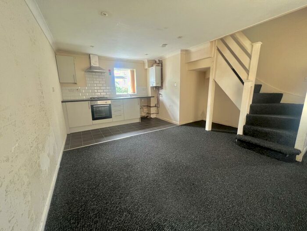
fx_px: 115
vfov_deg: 89.9
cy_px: 116
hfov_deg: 106.2
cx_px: 154
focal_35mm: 13
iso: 250
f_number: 1.8
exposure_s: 1/67
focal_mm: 1.57
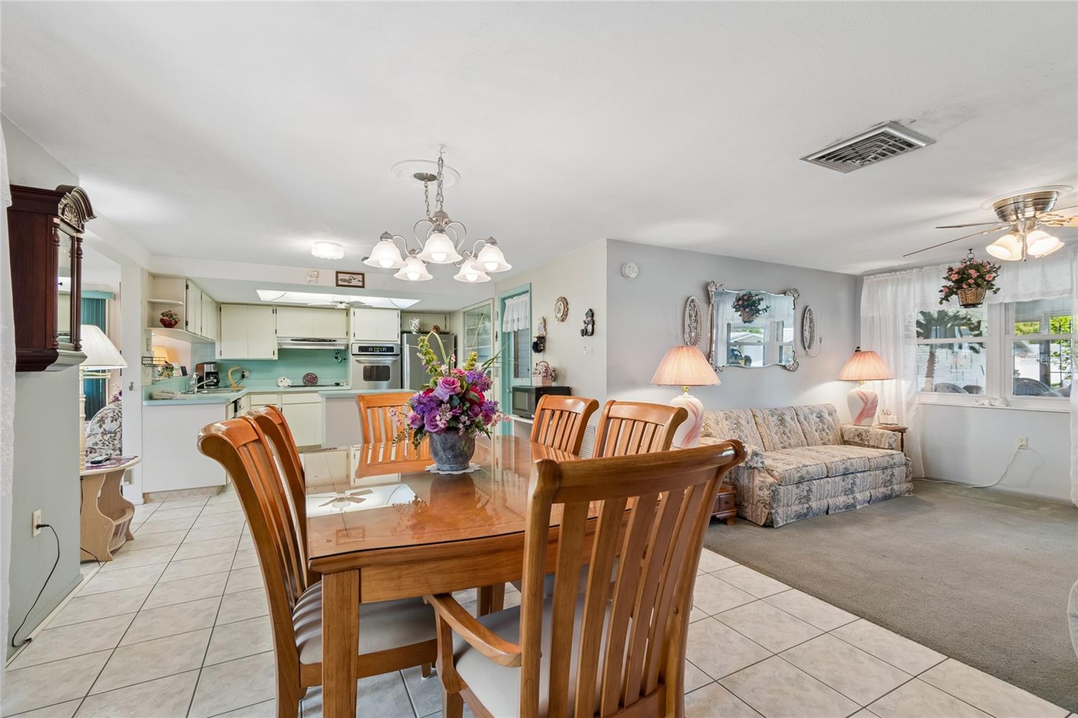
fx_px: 449
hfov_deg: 100.4
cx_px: 539
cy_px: 359
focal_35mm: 15
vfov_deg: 77.3
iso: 100
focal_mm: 10
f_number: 7.1
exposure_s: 1/2.5
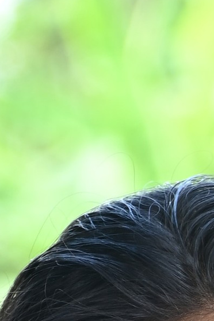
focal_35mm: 454
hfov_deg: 3.0
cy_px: 952
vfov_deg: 4.4
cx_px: 516
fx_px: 4053
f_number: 2.8
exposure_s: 1/200
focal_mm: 66
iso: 160
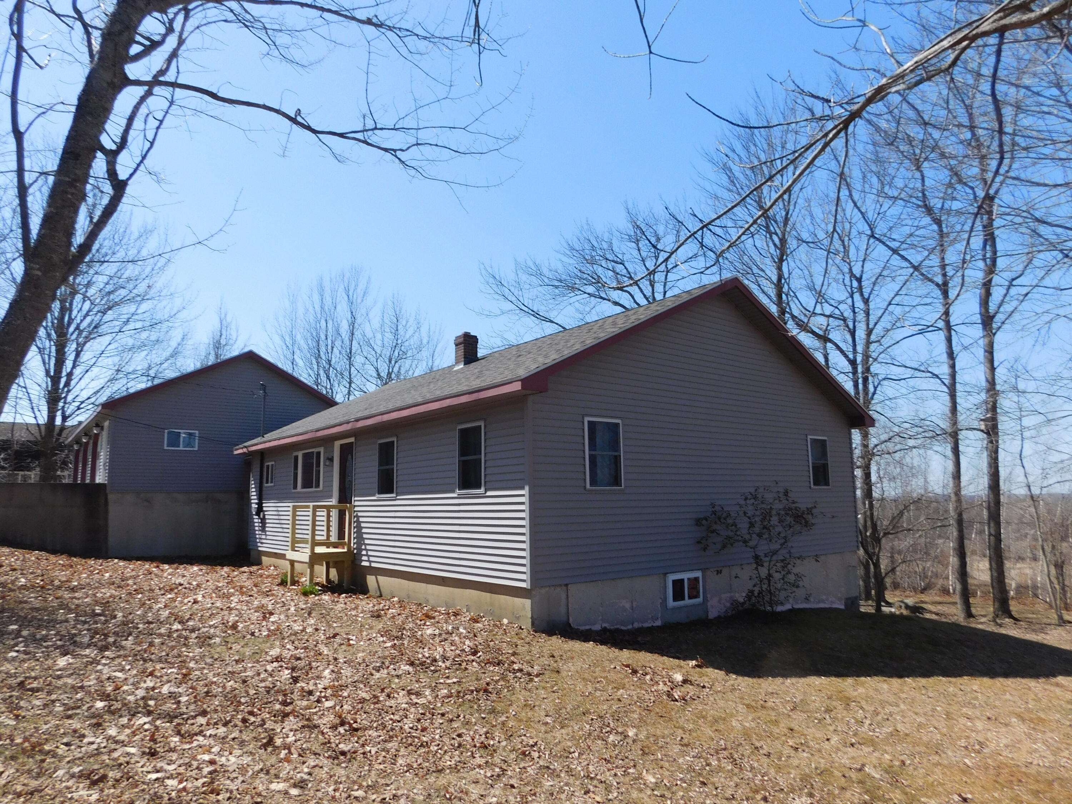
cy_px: 402
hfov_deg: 73.9
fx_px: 712
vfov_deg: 58.9
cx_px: 536
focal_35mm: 23
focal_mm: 4
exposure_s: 1/400
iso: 125
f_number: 6
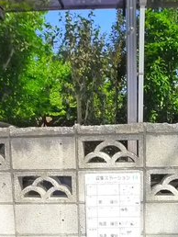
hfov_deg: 22.6
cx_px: 114
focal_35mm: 65
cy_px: 211
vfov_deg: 28.7
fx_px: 445
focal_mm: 5.1
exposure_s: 1/640
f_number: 4
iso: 400
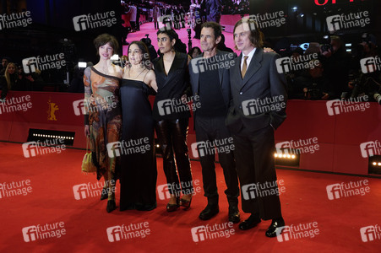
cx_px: 190
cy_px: 126
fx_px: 338
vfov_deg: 41.1
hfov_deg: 58.8
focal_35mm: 32
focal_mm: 32
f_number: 5.6
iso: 640
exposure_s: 1/160
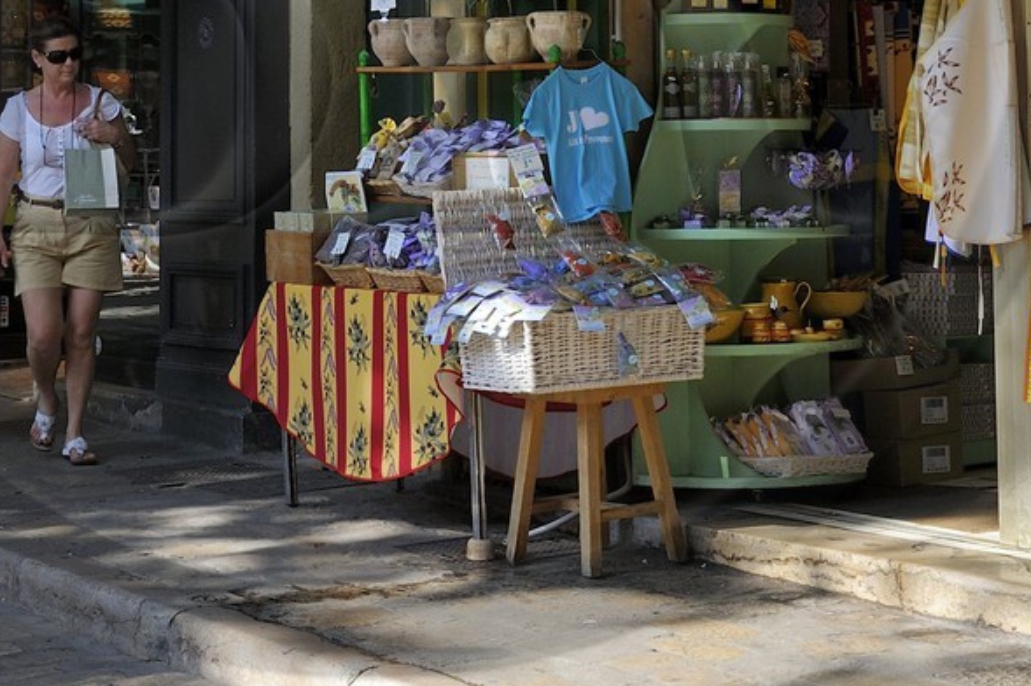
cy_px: -51
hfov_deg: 21.4
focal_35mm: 95
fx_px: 2719
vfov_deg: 14.1
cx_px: 368
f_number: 9
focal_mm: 35
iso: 200
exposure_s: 1/125
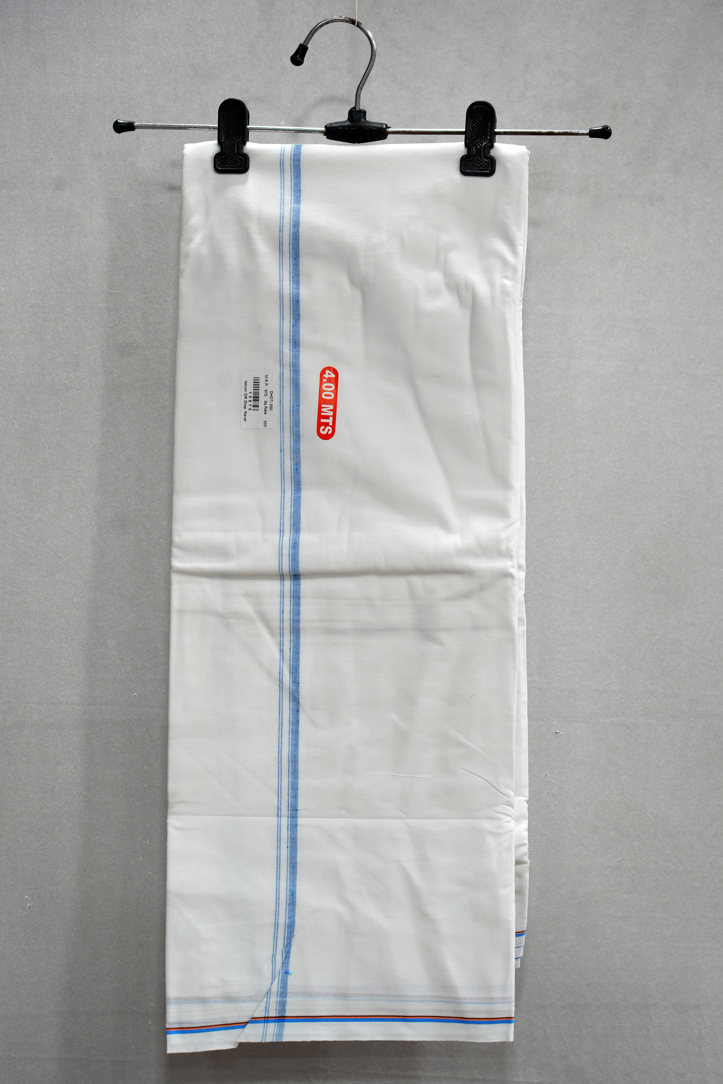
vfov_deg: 23.1
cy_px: 542
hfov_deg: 15.5
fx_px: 2651
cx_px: 362
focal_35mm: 88
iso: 1000
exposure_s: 1/60
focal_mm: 88
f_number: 5.6
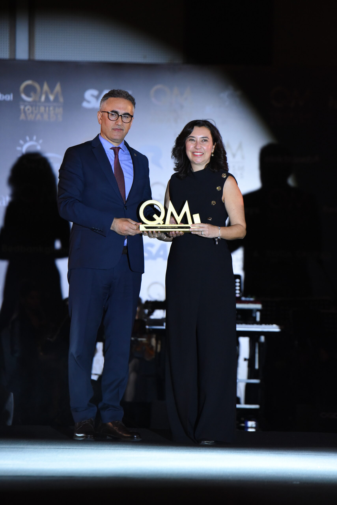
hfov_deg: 6.9
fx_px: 2805
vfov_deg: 10.3
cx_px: 168
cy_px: 252
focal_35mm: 200
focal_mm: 200
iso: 3200
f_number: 5
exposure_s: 1/400
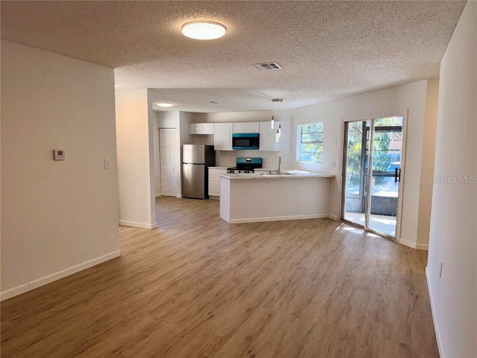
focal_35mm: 24
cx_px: 238
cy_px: 179
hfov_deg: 71.6
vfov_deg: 56.8
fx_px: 331
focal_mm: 6.76
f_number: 1.78
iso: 80
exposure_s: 1/182
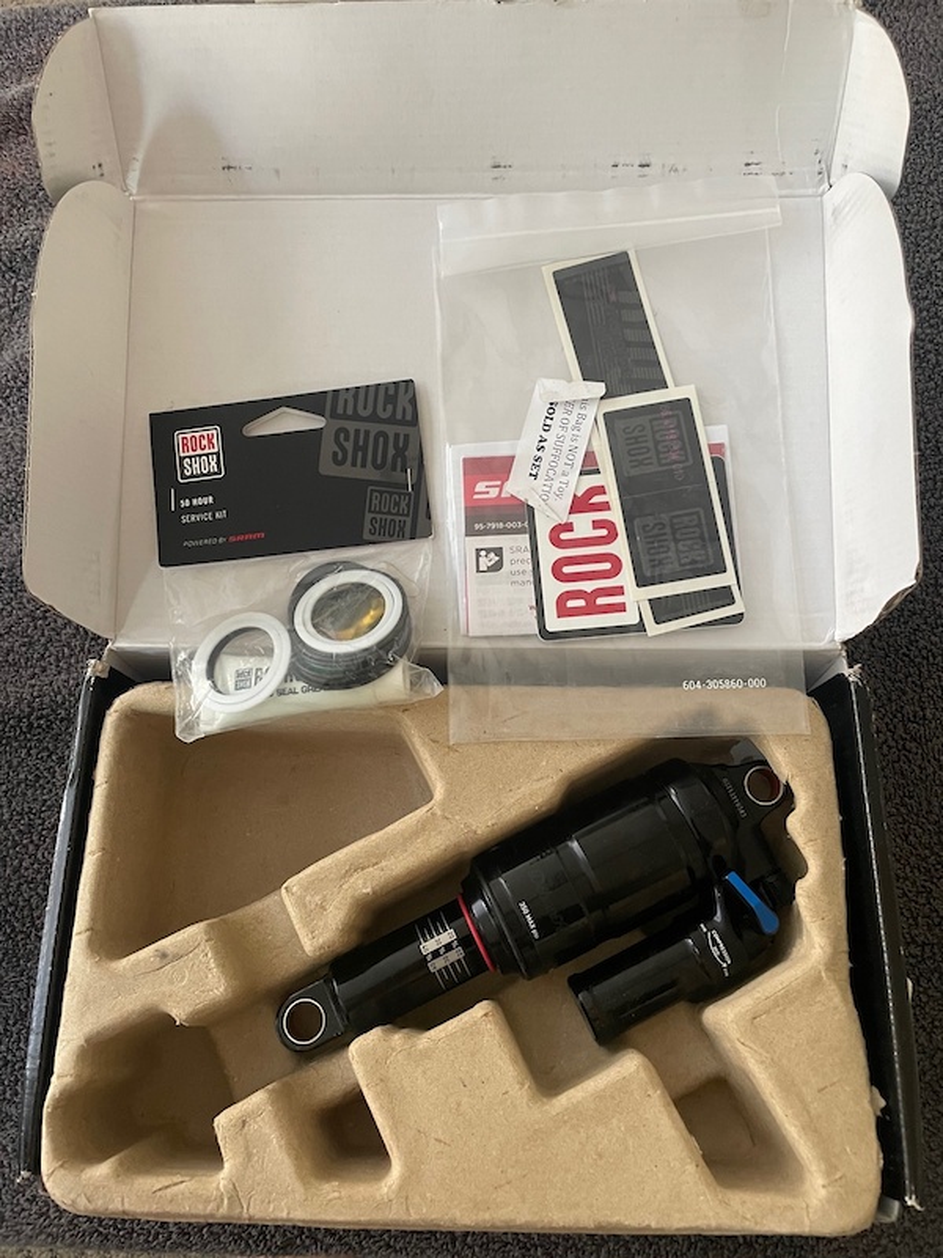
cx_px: 472
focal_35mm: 26
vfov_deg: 67.3
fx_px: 944
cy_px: 629
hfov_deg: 53.1
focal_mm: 4.2
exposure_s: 1/60
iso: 320
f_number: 1.6
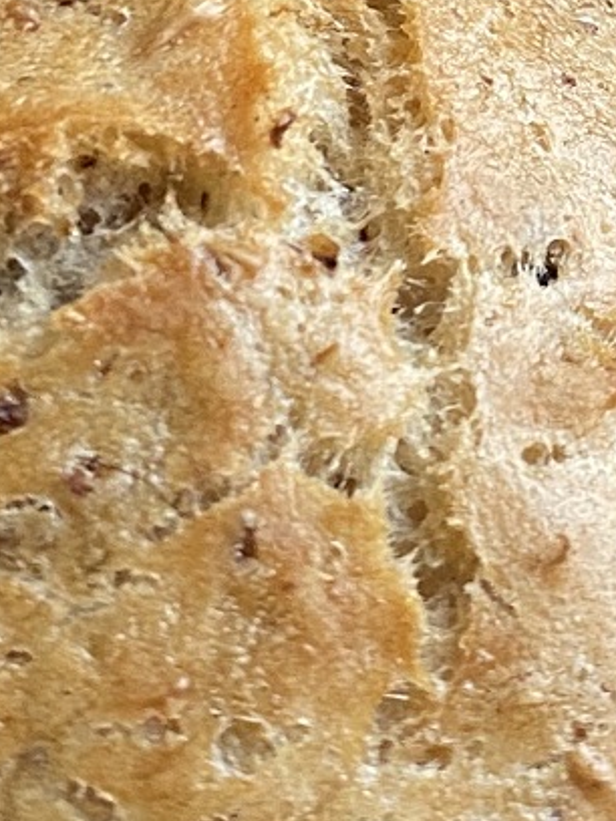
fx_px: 3227
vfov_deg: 13.9
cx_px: 622
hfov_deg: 10.8
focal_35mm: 136
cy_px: -263
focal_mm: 4.25
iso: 125
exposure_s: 1/60
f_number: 1.8
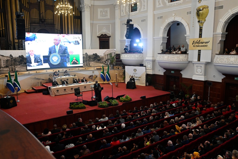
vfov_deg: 44.9
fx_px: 192
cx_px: 117
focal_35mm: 29
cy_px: 81
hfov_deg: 63.7
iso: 6400
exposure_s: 1/160
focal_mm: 28
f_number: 7.1
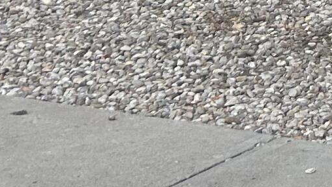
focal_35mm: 167
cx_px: 816
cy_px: -478
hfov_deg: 10.8
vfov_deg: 6.3
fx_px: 1470
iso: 50
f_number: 1.5
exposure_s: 1/894
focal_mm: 5.7
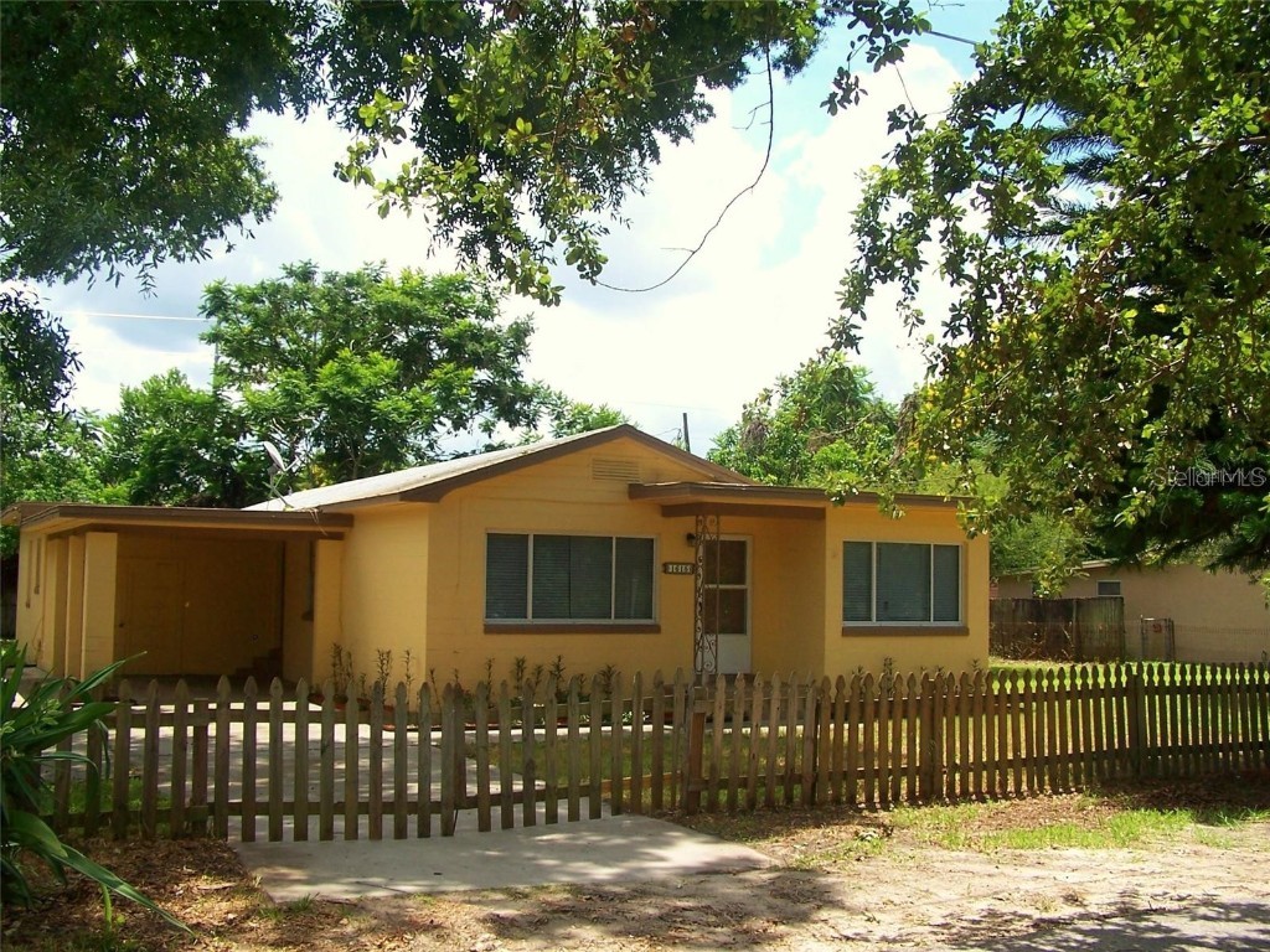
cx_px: 635
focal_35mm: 38
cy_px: 476
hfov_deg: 49.0
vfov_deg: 37.7
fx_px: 1394
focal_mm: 6.3
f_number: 4
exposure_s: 1/350
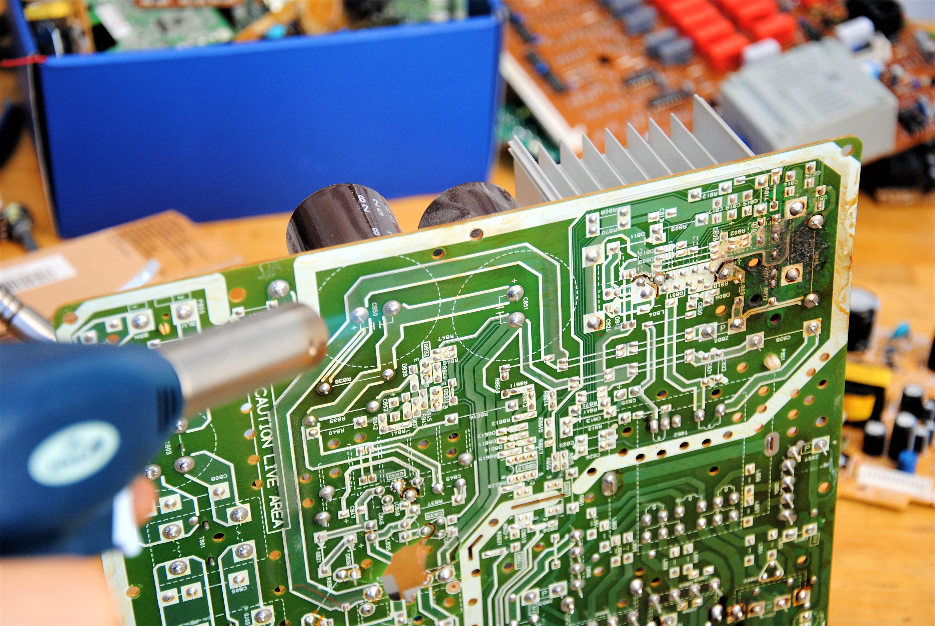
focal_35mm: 78
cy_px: 313
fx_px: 2028
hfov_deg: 26.0
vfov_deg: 17.5
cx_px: 468
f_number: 5
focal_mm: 52
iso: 200
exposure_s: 1/100
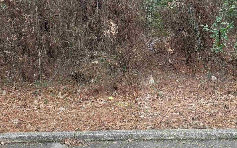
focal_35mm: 55
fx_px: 355
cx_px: 181
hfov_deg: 36.0
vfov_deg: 23.2
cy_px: 31
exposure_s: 1/173
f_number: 1.8
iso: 40
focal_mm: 5.4
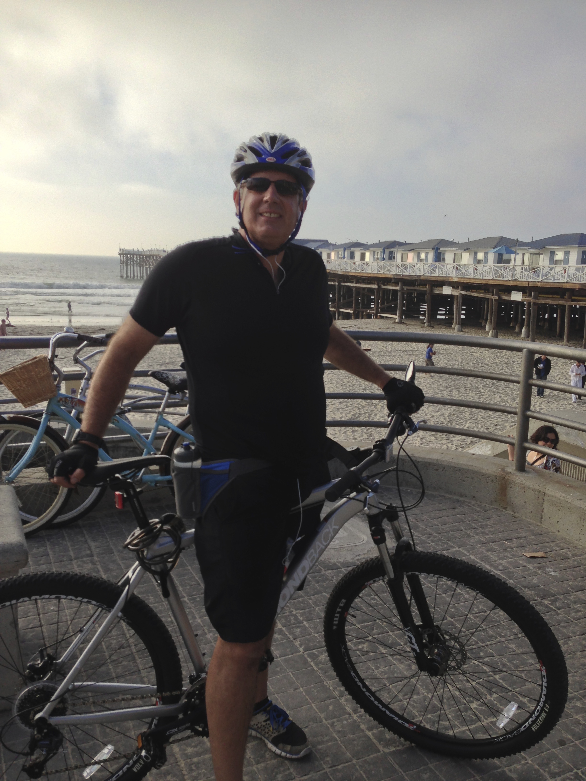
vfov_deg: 55.4
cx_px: 293
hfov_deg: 42.9
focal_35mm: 33
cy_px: 390
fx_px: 745
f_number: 2.4
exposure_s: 1/1290
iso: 50
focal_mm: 4.13
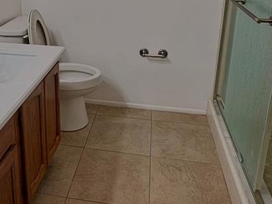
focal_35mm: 41
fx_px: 322
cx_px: 92
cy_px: 31
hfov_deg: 45.1
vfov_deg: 33.7
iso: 250
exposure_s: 1/60
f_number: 2.2
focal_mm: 2.22
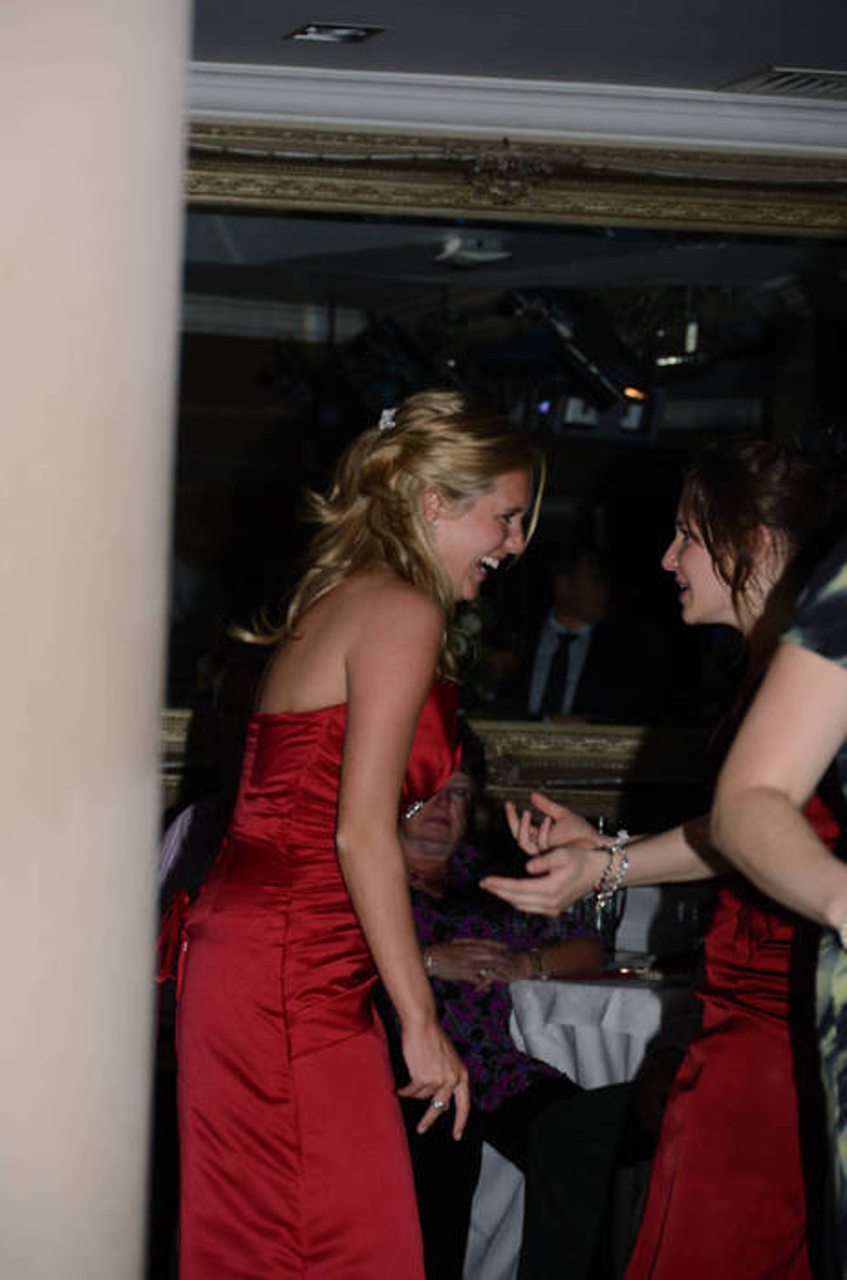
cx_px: 424
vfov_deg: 13.1
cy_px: 640
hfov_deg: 8.7
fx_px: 5589
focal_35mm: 158
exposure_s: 1/50
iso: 100
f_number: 5.6
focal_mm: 105
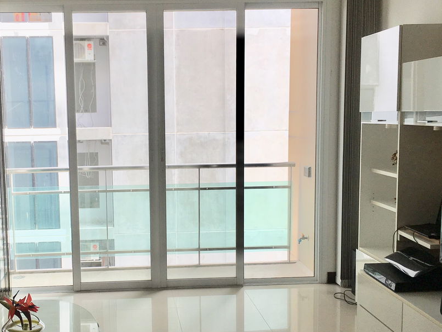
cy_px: 186
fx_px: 575
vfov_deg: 32.2
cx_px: 156
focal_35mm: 45
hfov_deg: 41.7
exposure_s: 1/153
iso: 25
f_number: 2.2
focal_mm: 4.15
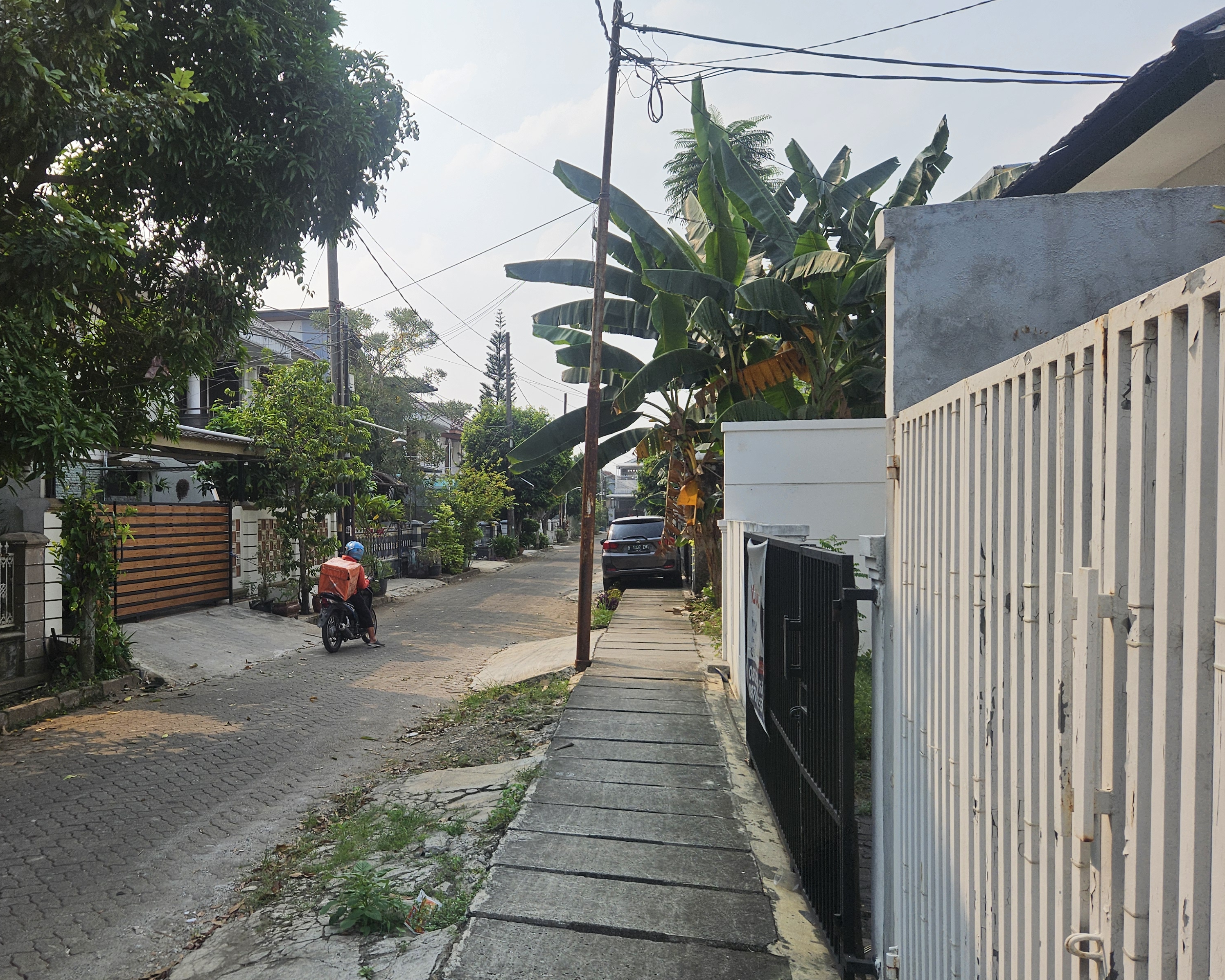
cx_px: 415
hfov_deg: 57.6
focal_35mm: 30
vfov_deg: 48.4
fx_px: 1088
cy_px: 544
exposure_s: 1/1559
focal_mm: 5.4
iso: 25
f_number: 1.8
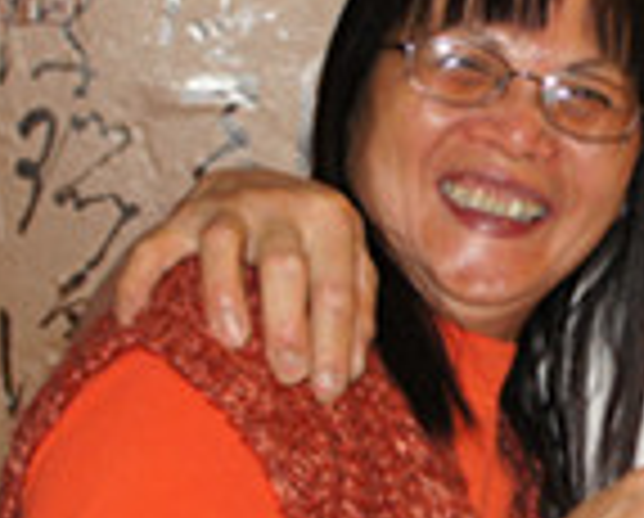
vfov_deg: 10.1
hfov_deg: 12.4
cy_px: 207
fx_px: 2922
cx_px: 676
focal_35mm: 153
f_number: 4
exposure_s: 1/60
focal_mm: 20
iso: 200
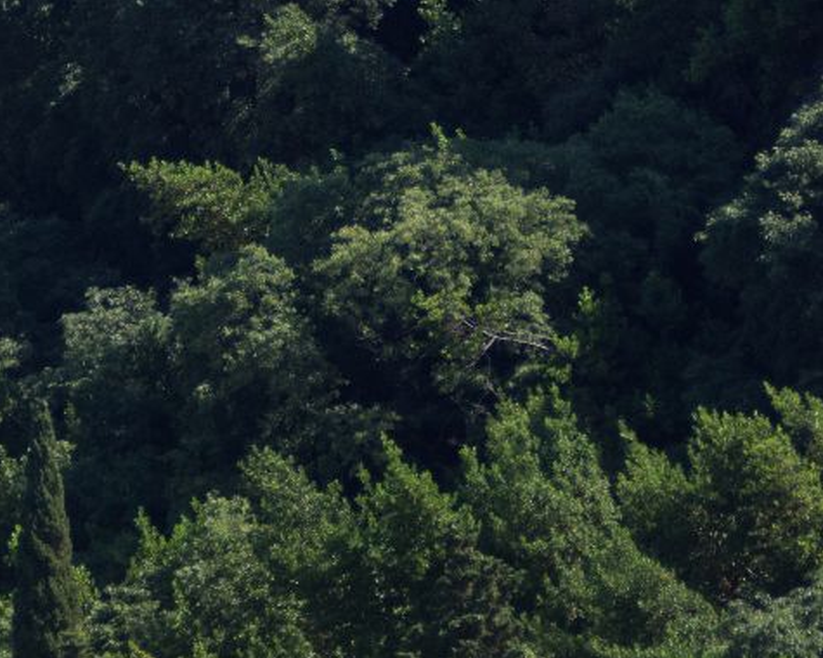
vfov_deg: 1.8
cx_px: 771
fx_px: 20801
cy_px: -584
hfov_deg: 2.3
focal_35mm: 854
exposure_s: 1/400
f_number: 6.3
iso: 100
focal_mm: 120
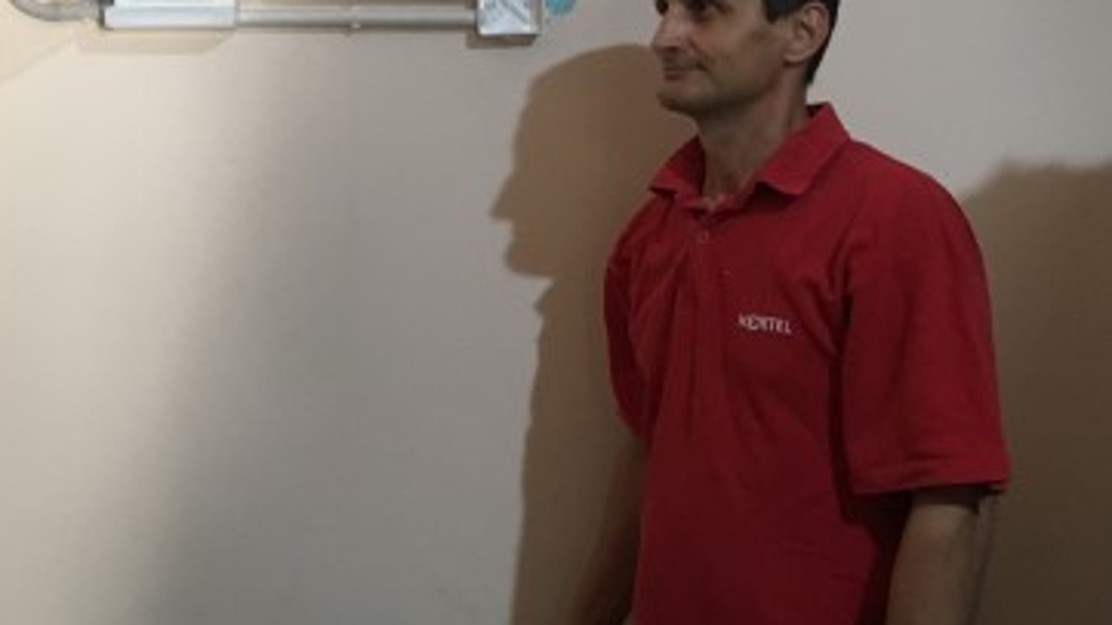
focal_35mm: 56
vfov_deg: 21.2
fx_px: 1651
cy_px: 145
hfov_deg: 36.3
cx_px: 262
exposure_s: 1/33
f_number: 2.2
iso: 200
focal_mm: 4.15
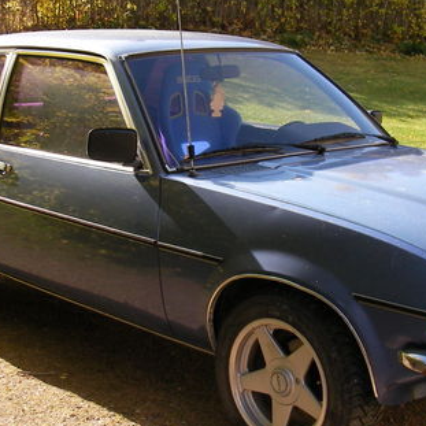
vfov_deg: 25.0
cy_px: 236
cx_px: 225
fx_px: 961
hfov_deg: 25.0
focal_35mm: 69
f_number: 3.3
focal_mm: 6.3
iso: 50
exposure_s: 1/317
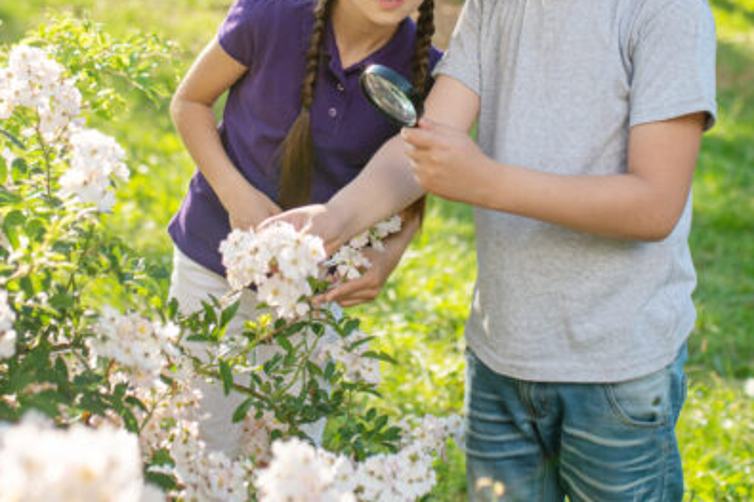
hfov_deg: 29.6
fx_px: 1424
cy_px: 33
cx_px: 298
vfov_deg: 19.6
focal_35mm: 68
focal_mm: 35
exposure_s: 1/2500
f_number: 2.5
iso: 250
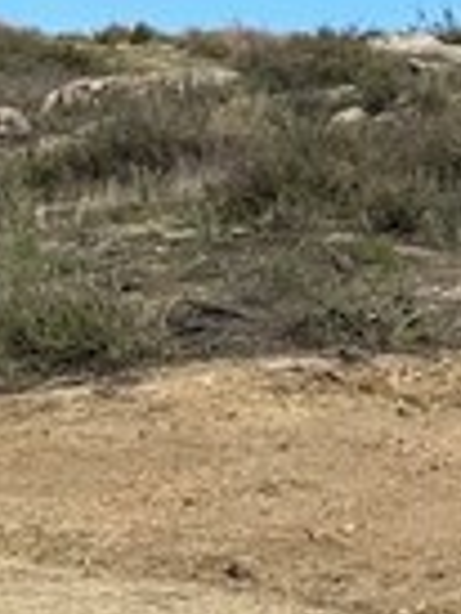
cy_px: 614
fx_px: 3174
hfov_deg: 7.3
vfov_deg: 10.9
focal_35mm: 179
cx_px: 1419
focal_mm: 6.86
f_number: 1.78
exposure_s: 1/5525
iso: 80
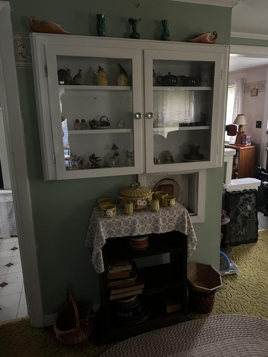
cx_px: 141
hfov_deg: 53.0
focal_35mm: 26
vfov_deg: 67.3
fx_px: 268
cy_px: 176
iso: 2000
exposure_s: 1/29
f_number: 1.78
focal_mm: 6.86
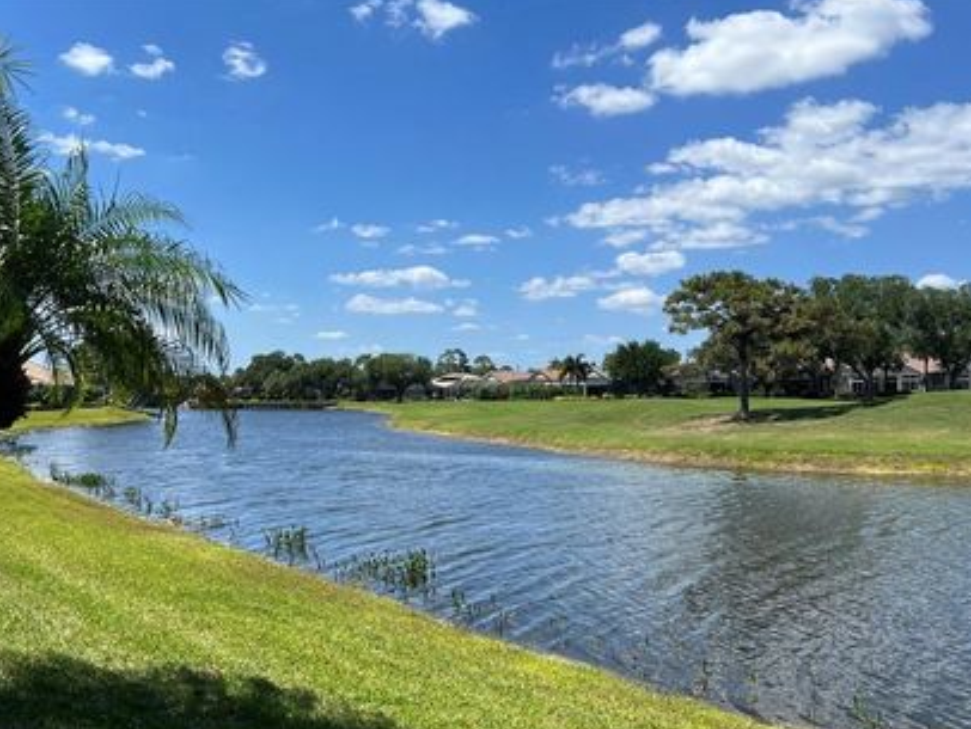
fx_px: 898
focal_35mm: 32
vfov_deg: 44.0
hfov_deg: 56.8
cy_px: 439
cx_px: 476
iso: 50
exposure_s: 1/5076
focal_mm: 5.7
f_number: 1.5
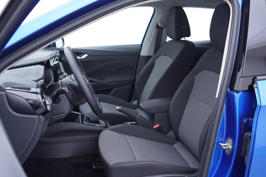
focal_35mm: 36
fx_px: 266
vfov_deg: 36.9
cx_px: 133
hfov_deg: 53.1
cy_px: 88
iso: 160
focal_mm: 24
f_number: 2.8
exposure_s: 1/40
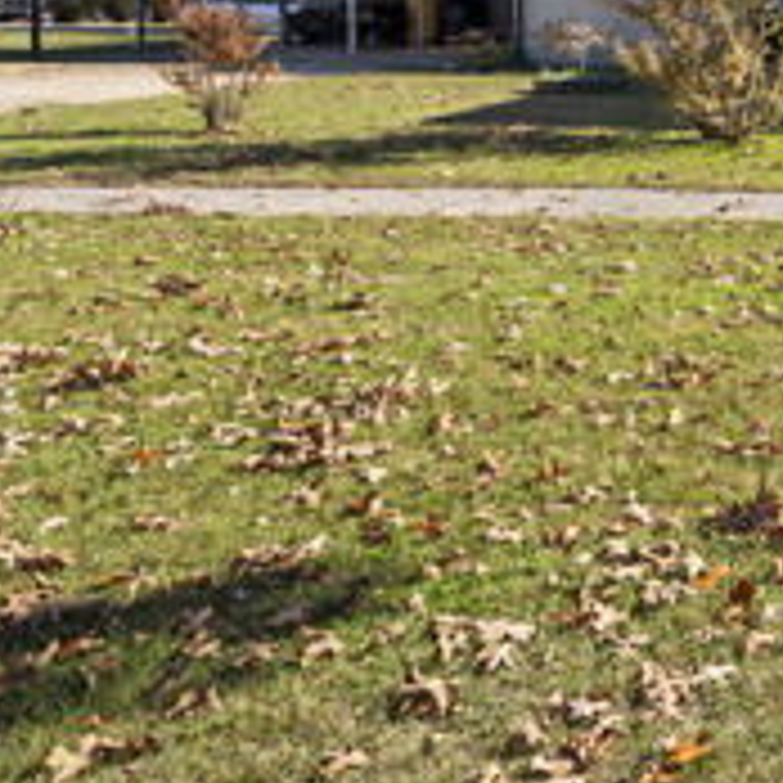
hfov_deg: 28.5
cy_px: 18
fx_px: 1203
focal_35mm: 47
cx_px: 1053
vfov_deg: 33.3
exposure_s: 1/60
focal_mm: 16
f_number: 10
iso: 200
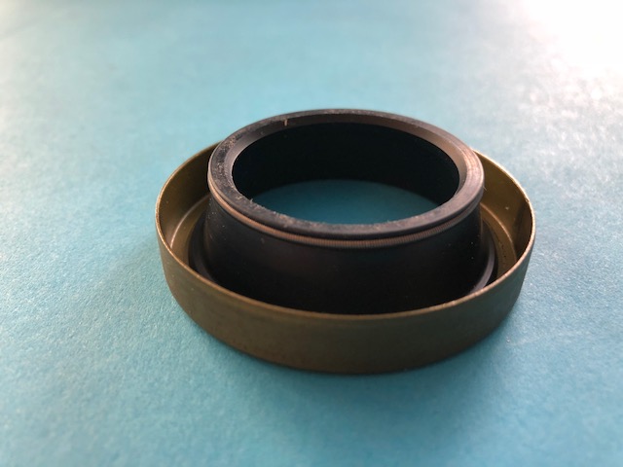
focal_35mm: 28
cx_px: 312
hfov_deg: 63.4
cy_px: 234
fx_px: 504
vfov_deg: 49.7
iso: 40
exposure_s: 1/17
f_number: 1.8
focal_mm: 4
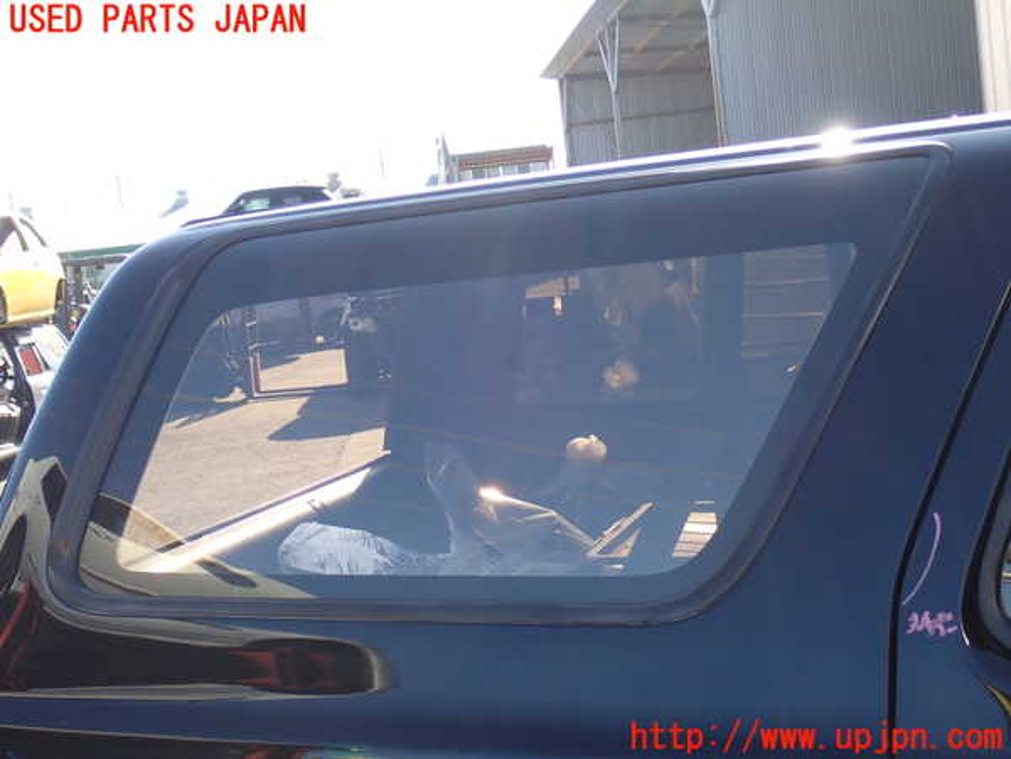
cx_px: 506
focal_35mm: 47
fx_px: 1373
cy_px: 380
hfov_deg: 40.4
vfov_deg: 30.9
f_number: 4.5
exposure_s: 1/160
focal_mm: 8.4
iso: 100
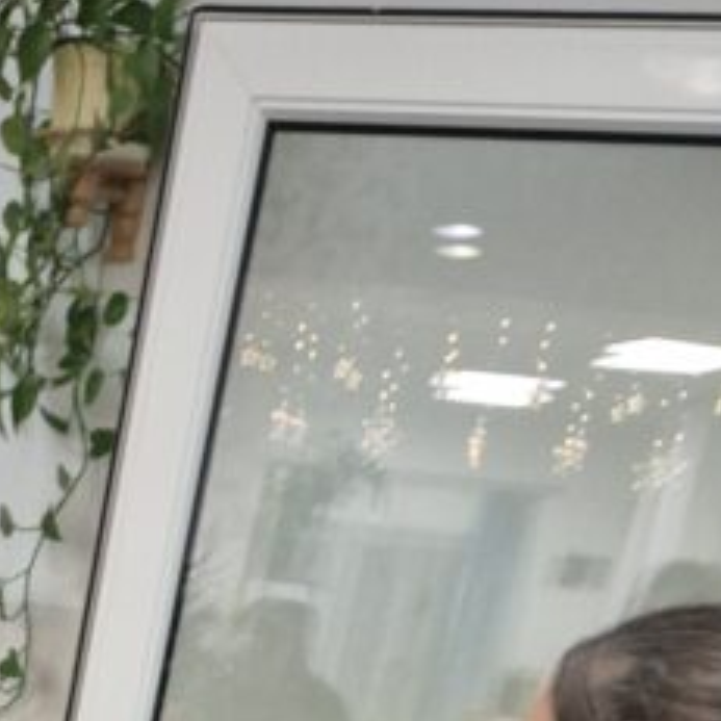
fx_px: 2121
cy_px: 1476
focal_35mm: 90
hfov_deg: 17.5
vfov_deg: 15.2
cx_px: -337
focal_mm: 5.4
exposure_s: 1/100
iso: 640
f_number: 1.8
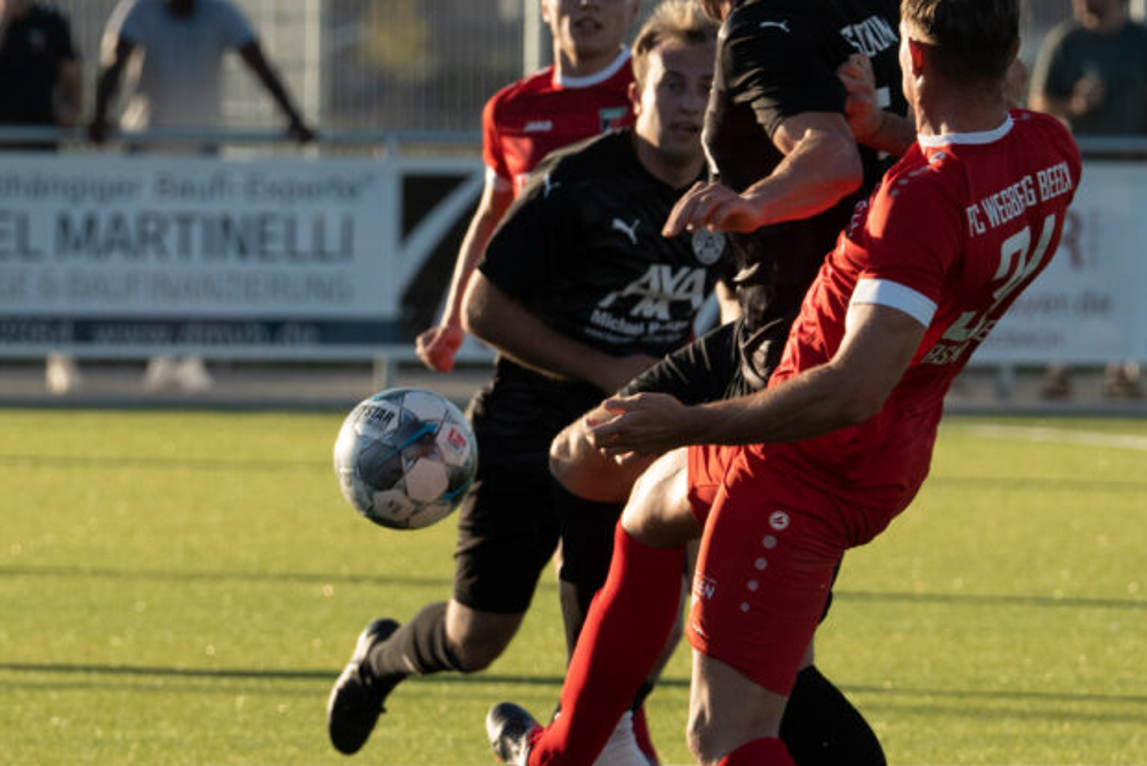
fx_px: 24774
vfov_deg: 1.8
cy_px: 303
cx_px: 705
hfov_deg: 2.7
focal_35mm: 777
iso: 640
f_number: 9
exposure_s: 1/1000
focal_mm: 313.9
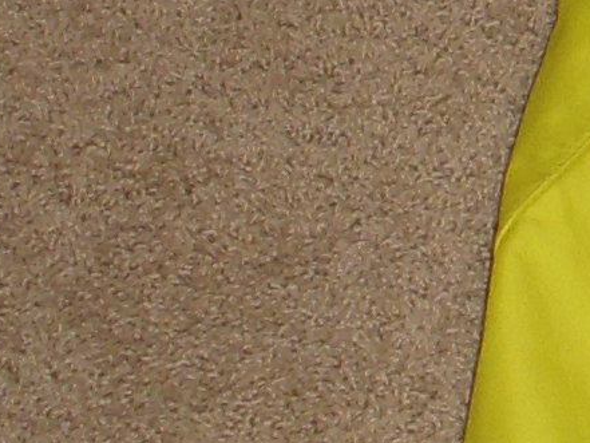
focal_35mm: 281
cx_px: 1395
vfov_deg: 5.2
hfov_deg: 6.7
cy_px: -549
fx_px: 4791
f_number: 3.3
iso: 100
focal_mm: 6.3
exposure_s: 1/30
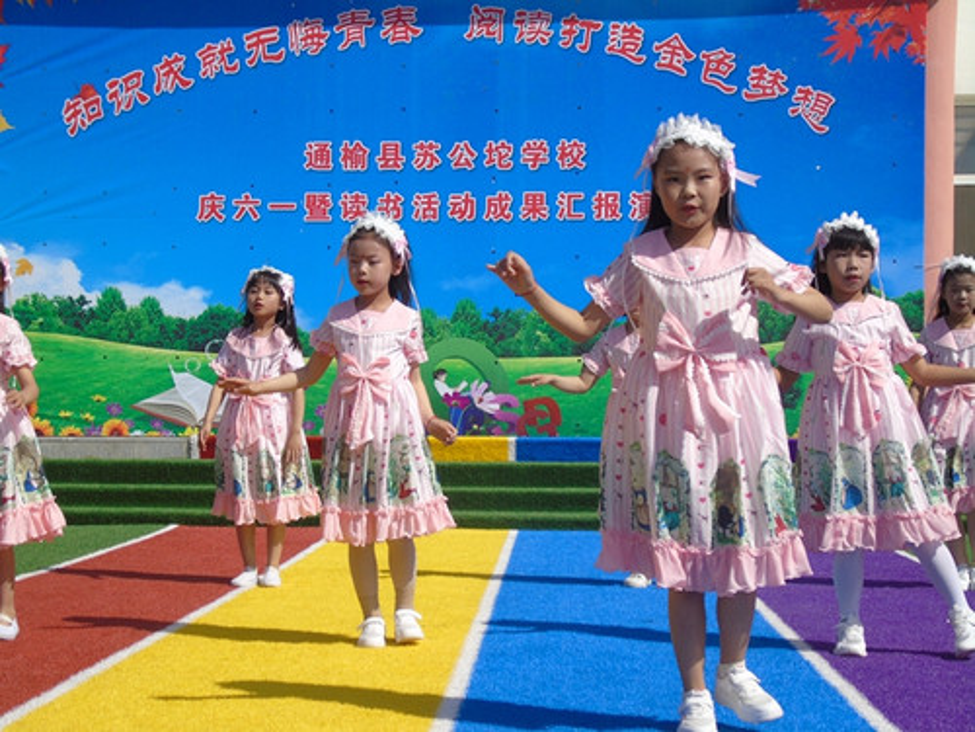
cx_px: 488
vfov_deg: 20.7
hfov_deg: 27.4
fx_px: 2000
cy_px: 366
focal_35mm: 71
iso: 80
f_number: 4.7
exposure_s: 1/640
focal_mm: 13
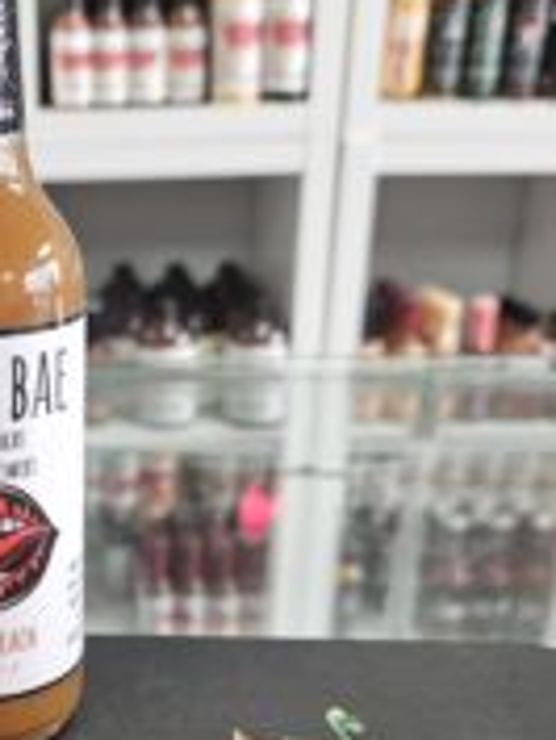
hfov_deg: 27.0
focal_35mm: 52
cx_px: 46
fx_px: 1112
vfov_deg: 35.7
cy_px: 585
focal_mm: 5.4
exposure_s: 1/120
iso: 200
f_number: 1.8
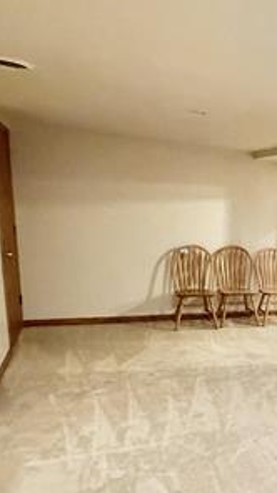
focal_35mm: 33
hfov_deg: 29.7
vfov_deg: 58.8
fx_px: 432
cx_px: 344
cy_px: 306
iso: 800
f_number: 2.2
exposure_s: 1/60
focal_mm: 2.22
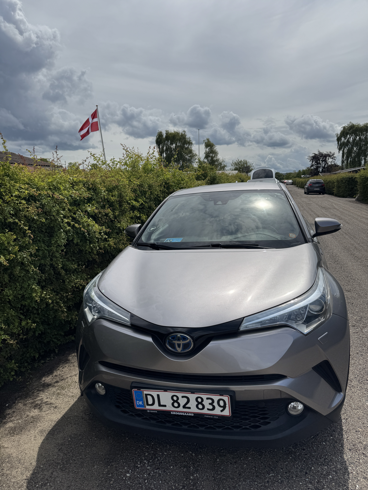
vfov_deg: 71.6
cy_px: 245
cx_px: 184
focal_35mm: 24
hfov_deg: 56.8
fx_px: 340
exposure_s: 1/12346
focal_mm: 6.76
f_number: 1.78
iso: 80
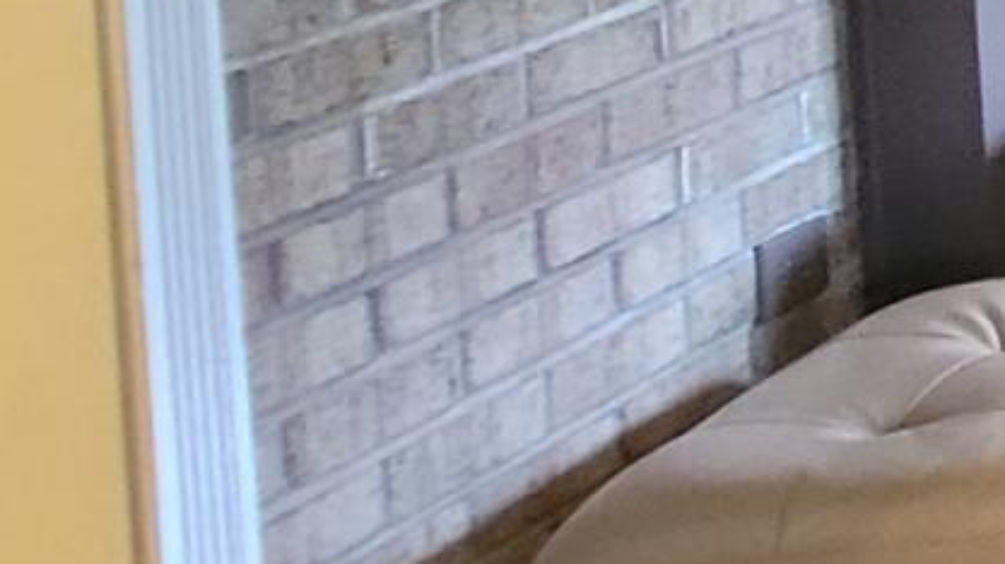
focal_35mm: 102
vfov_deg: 10.8
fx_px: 2717
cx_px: 3169
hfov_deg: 10.9
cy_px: -554
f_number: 2.2
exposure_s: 1/29
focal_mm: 2.2
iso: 640
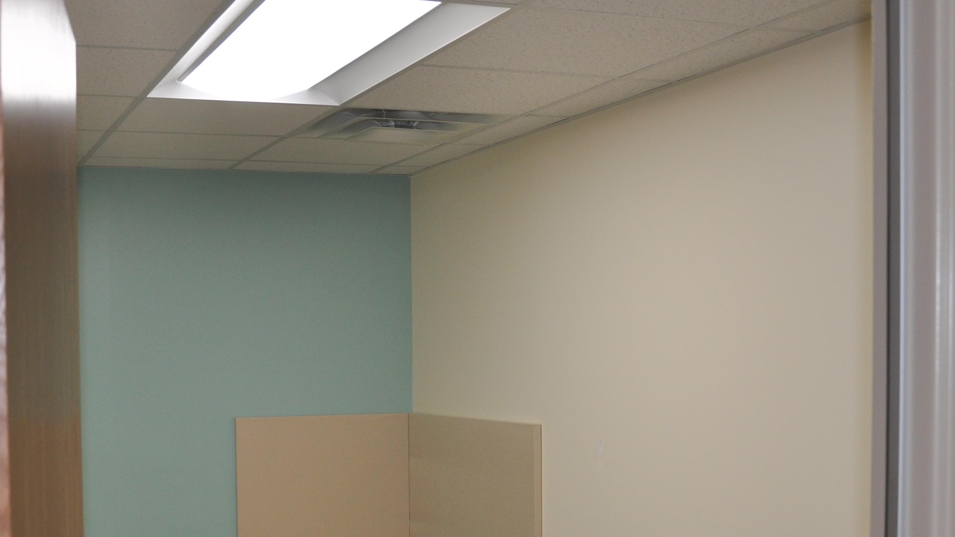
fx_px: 1190
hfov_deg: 43.2
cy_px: 400
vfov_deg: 25.2
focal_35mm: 47
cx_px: 330
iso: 360
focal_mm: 18
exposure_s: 1/200
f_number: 3.5
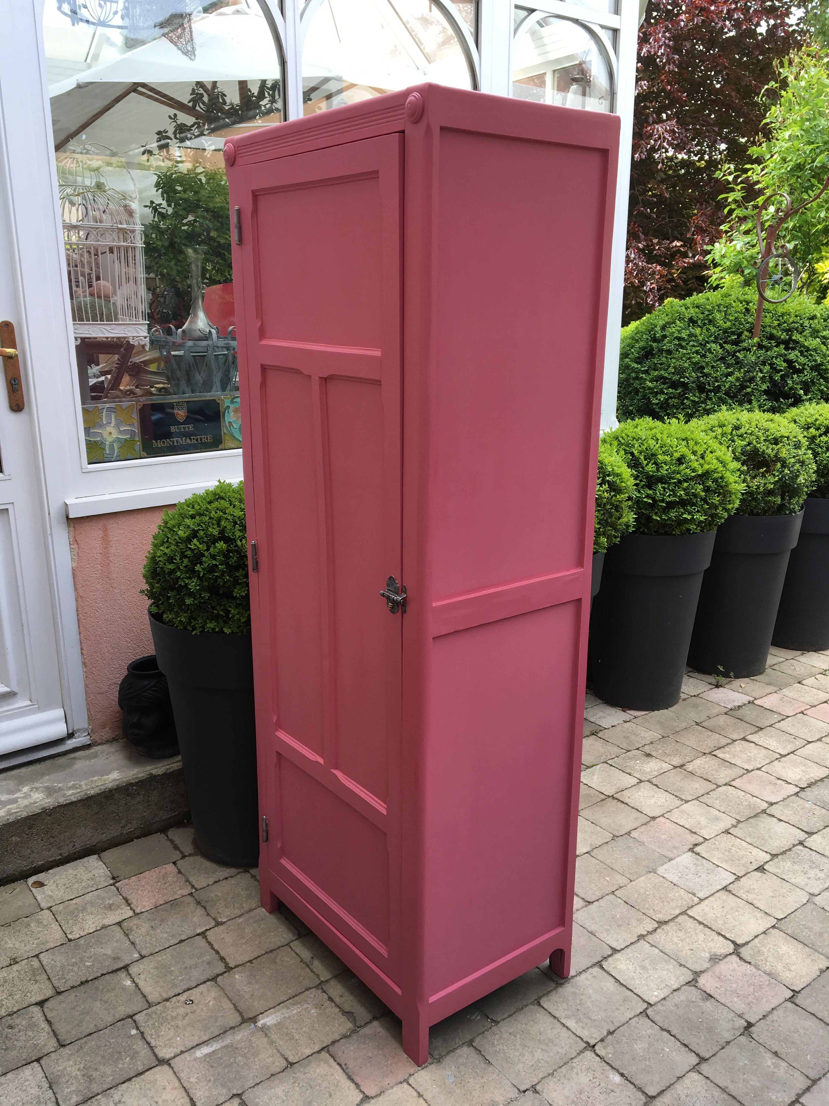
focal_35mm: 29
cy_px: 553
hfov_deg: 48.2
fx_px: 926
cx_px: 414
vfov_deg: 61.7
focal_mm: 4.15
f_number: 2.2
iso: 25
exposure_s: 1/240
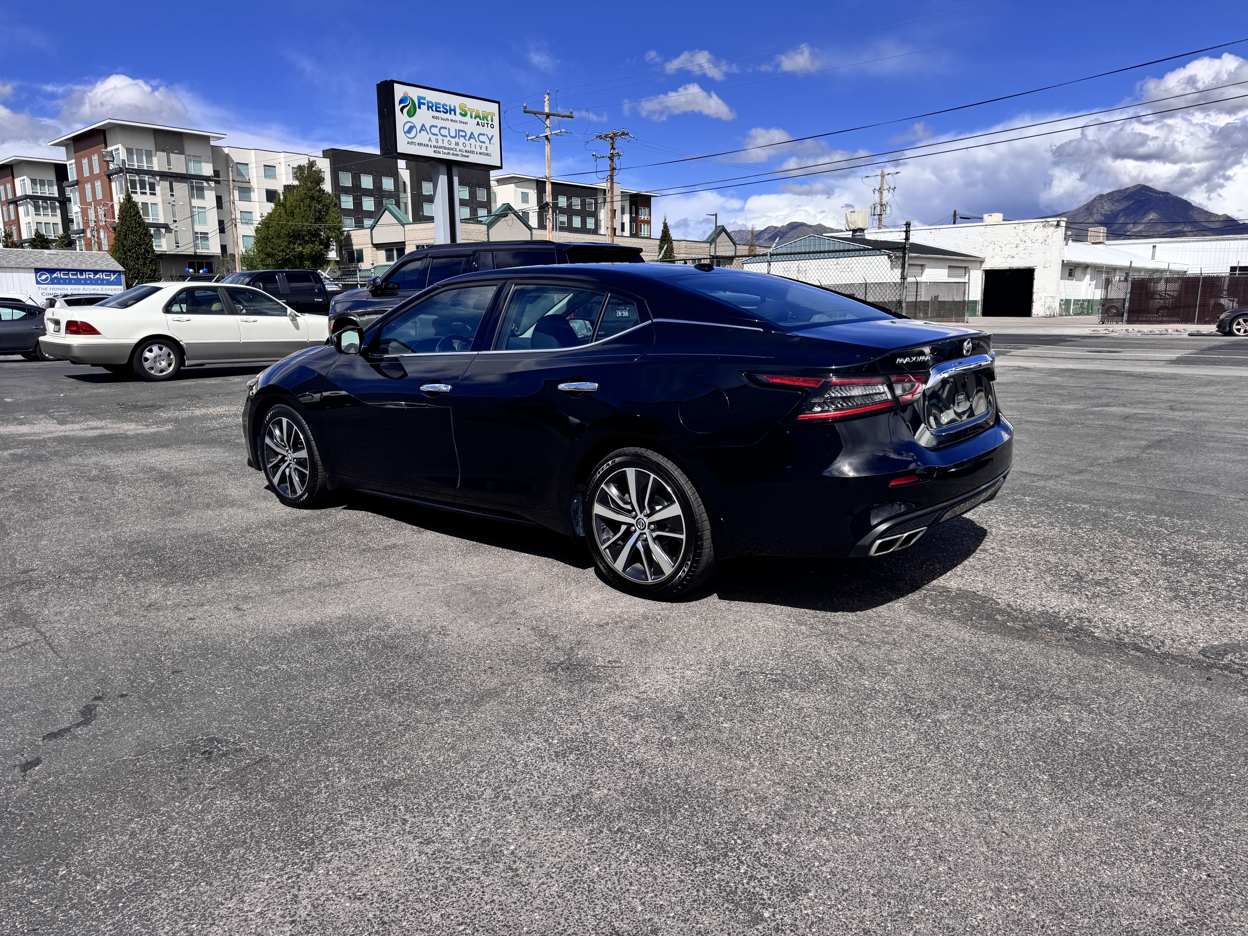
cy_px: 468
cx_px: 624
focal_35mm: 24
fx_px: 865
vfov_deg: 56.8
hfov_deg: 71.6
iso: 80
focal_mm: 6.76
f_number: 1.78
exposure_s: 1/4608
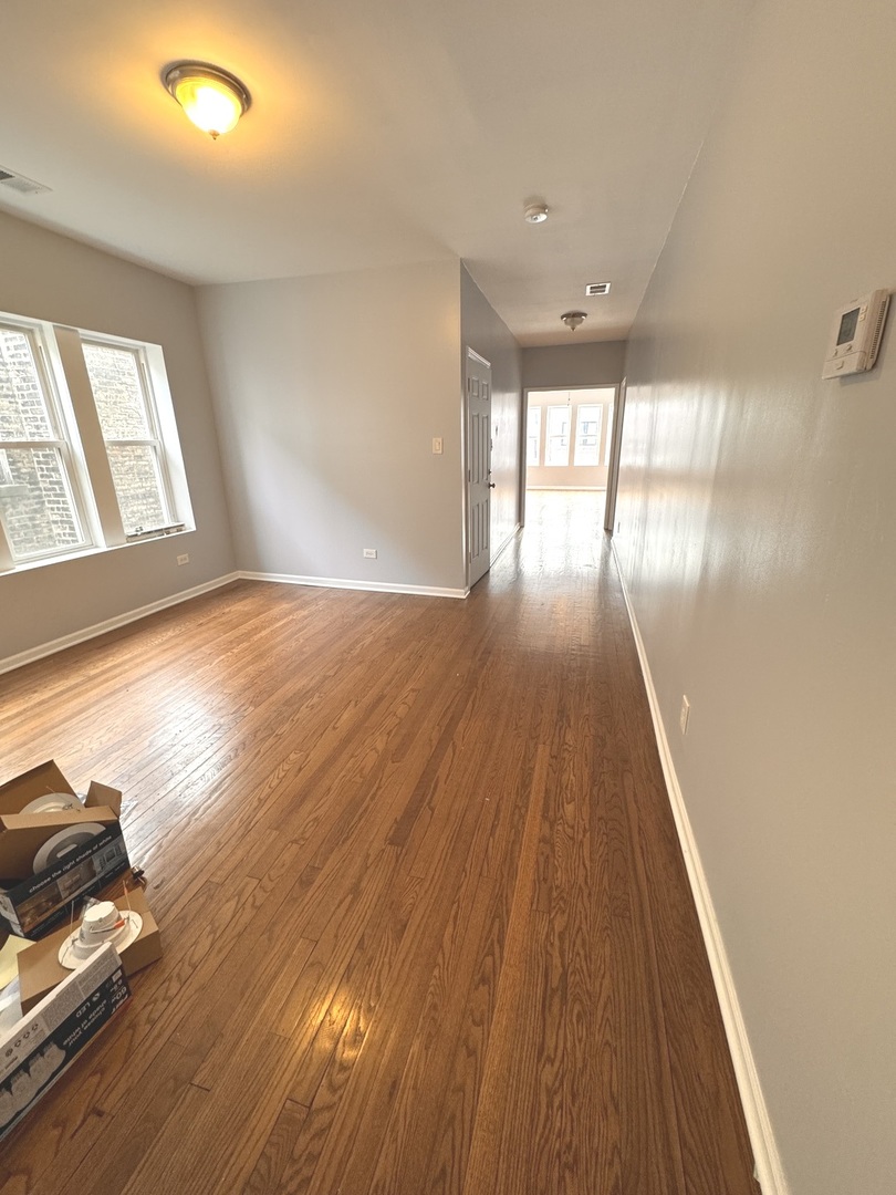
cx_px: 448
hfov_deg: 85.7
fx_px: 483
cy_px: 598
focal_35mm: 14
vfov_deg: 102.1
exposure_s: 1/60
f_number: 2.2
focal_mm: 2.22
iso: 250
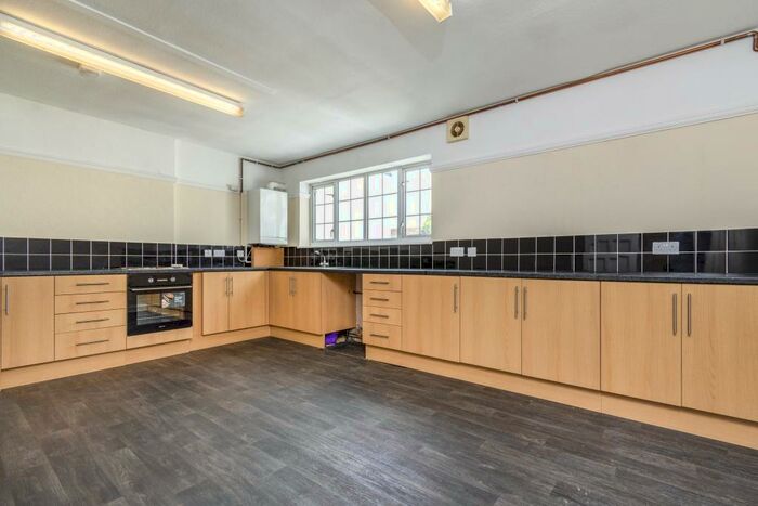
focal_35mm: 15
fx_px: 316
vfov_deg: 77.4
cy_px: 253
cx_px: 379
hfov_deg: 100.4
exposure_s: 1/80
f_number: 7.1
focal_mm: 10
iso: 400
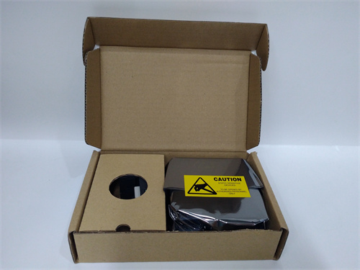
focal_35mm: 27
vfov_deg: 51.4
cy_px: 135
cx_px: 180
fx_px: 281
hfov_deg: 65.3
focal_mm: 3.79
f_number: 2
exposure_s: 1/33
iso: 294
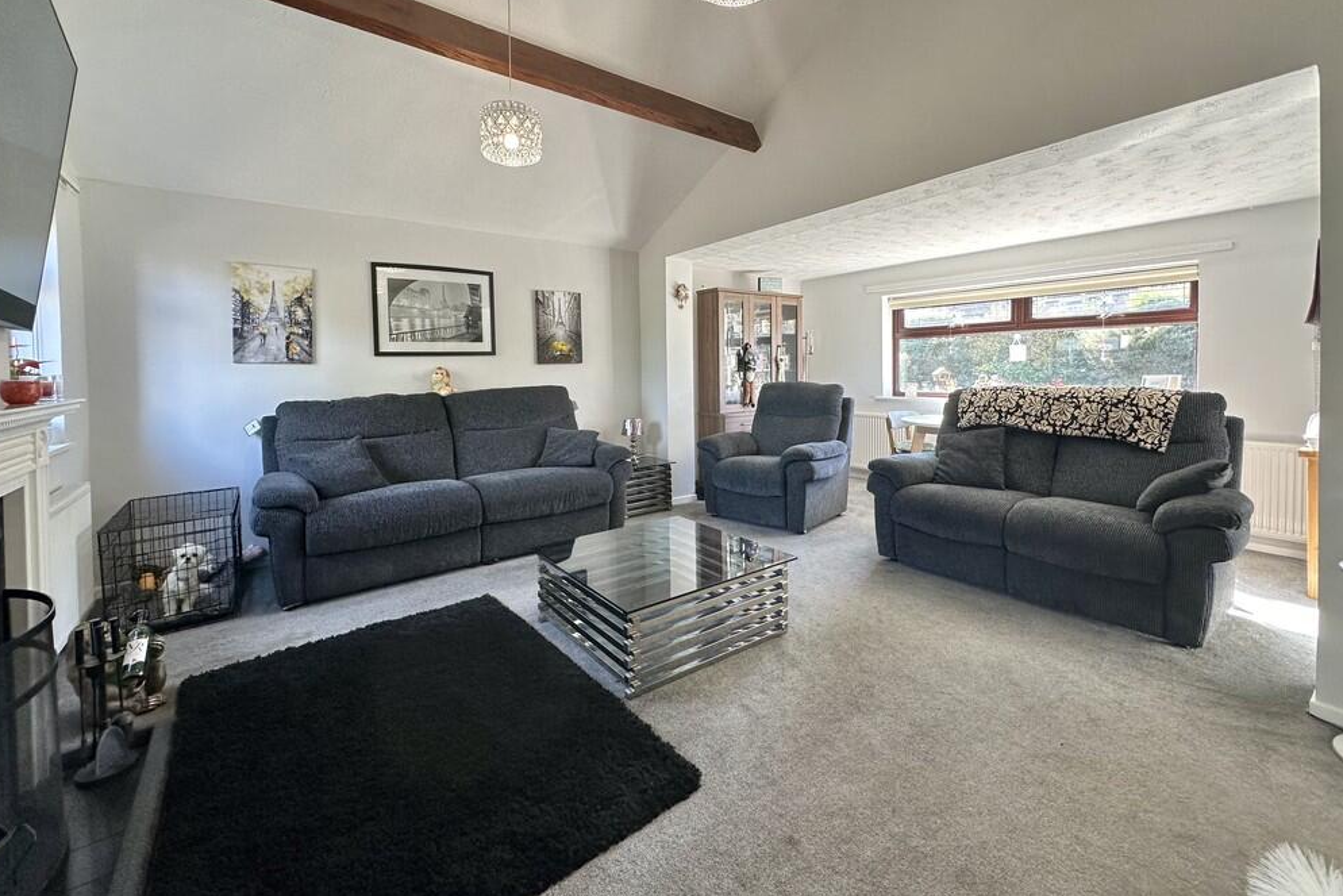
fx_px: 560
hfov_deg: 100.4
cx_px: 674
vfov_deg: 76.9
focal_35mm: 15
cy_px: 382
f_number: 2.2
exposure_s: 1/100
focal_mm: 2.22
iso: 125
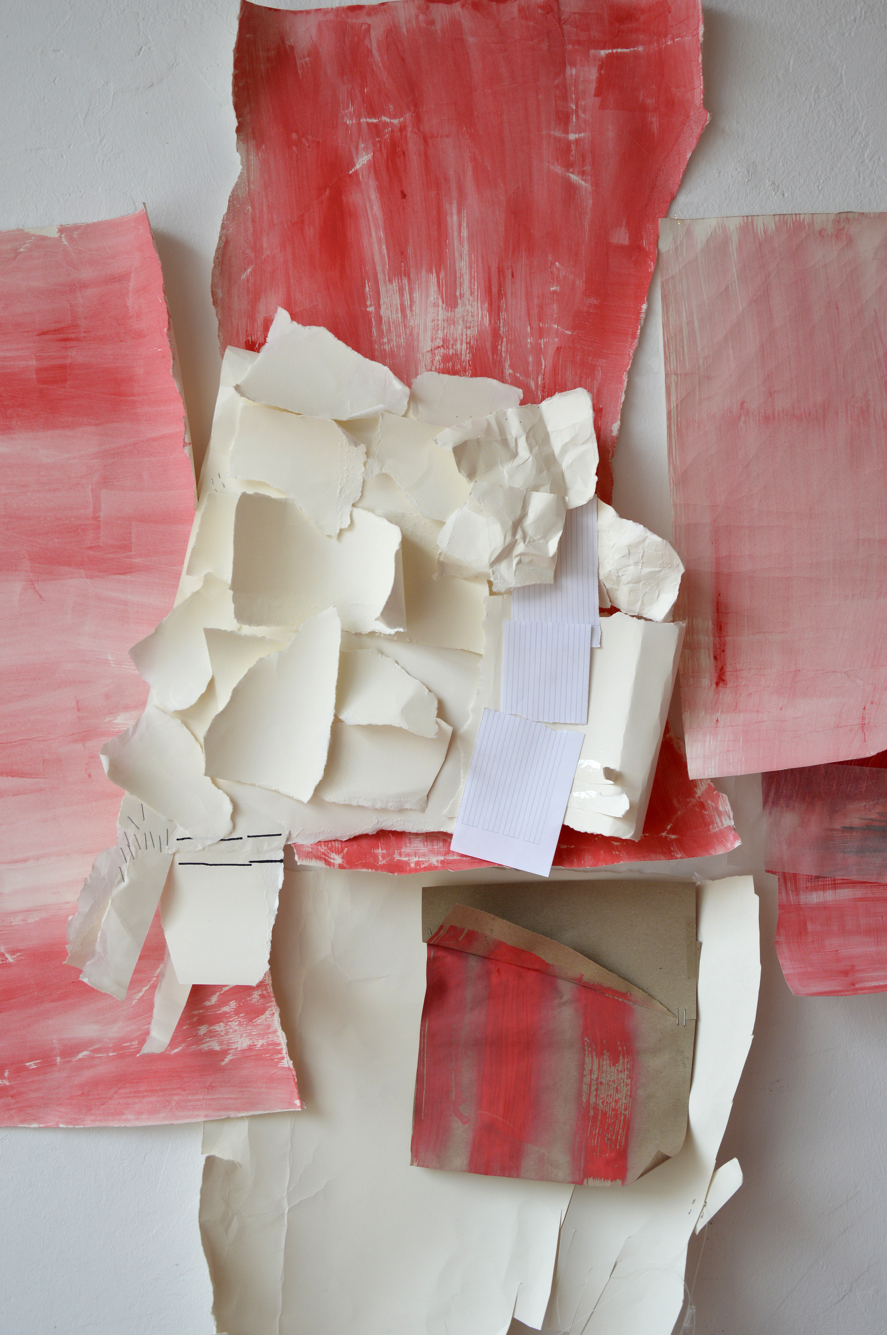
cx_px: 444
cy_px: 668
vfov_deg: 46.4
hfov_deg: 31.8
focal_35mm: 42
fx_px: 1555
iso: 320
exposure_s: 1/125
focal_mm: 28
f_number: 5.6
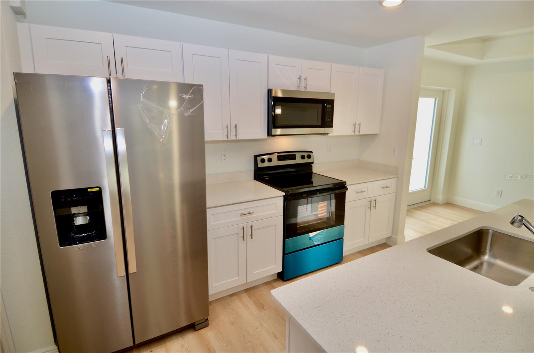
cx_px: 267
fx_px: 266
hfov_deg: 90.1
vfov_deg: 67.1
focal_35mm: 18
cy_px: 176
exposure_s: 1/80
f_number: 4.5
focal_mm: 12
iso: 200
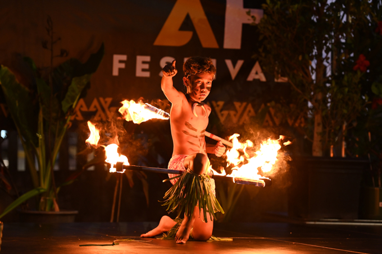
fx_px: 1294
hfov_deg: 16.8
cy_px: 127
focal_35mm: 122
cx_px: 191
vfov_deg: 11.2
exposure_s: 1/100
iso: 1600
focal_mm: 122
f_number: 2.8
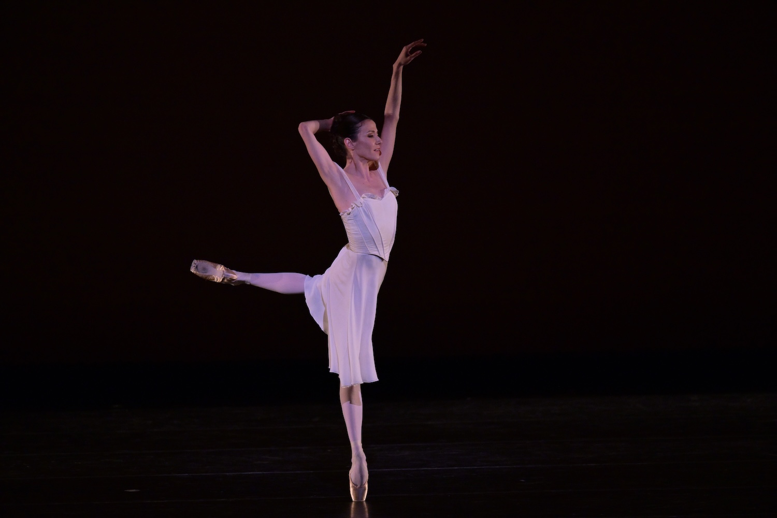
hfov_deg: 5.4
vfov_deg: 3.6
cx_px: 388
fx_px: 8201
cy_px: 259
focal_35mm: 380
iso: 3200
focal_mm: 380
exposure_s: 1/400
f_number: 4
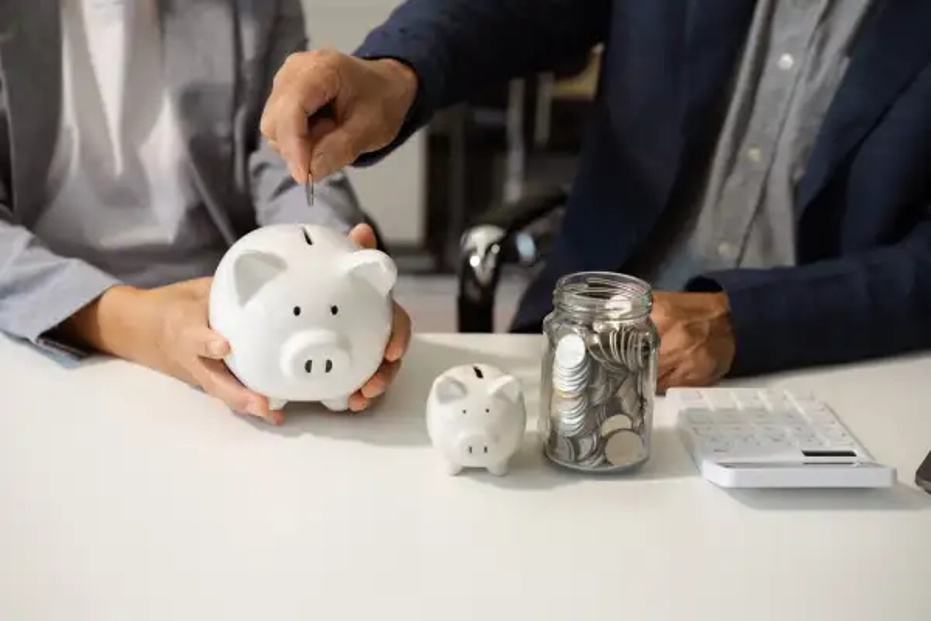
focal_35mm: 45
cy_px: 310
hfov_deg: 43.6
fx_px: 1164
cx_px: 466
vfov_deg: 29.9
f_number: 3.2
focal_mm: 45
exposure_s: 1/200
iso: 500
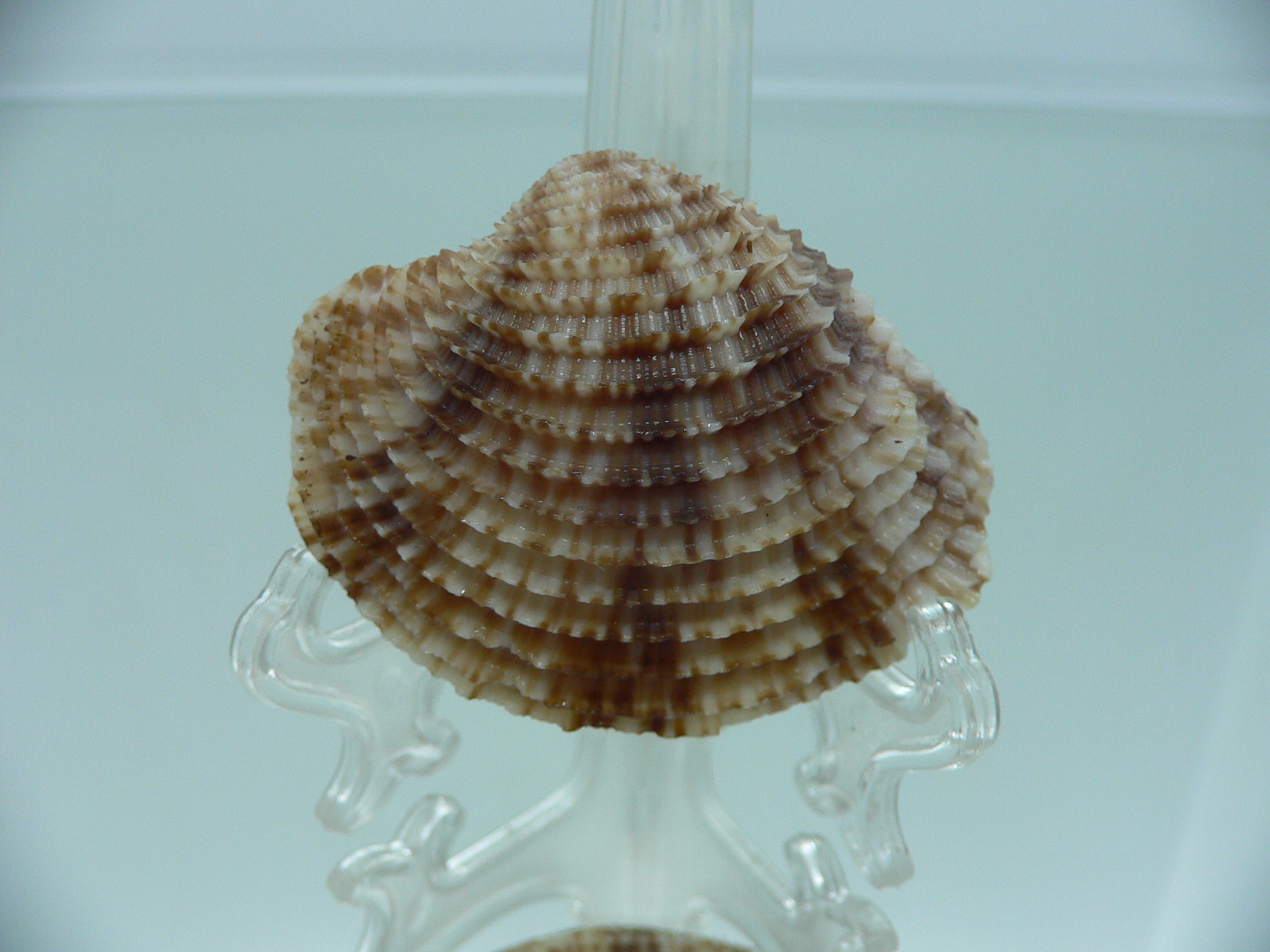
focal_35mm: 35
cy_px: 476
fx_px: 1284
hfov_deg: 52.6
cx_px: 635
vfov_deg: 40.7
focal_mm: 4.6
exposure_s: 1/60
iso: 80
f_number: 2.8
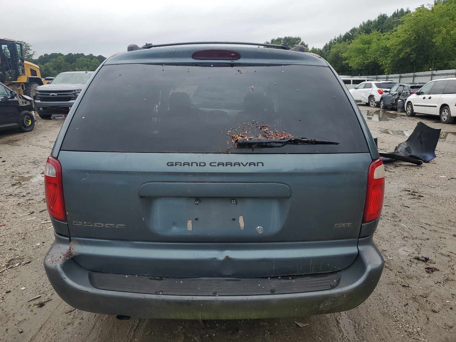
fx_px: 343
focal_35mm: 26
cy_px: 171
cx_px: 228
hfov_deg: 67.3
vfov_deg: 53.1
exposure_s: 1/2000
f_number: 1.5
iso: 50
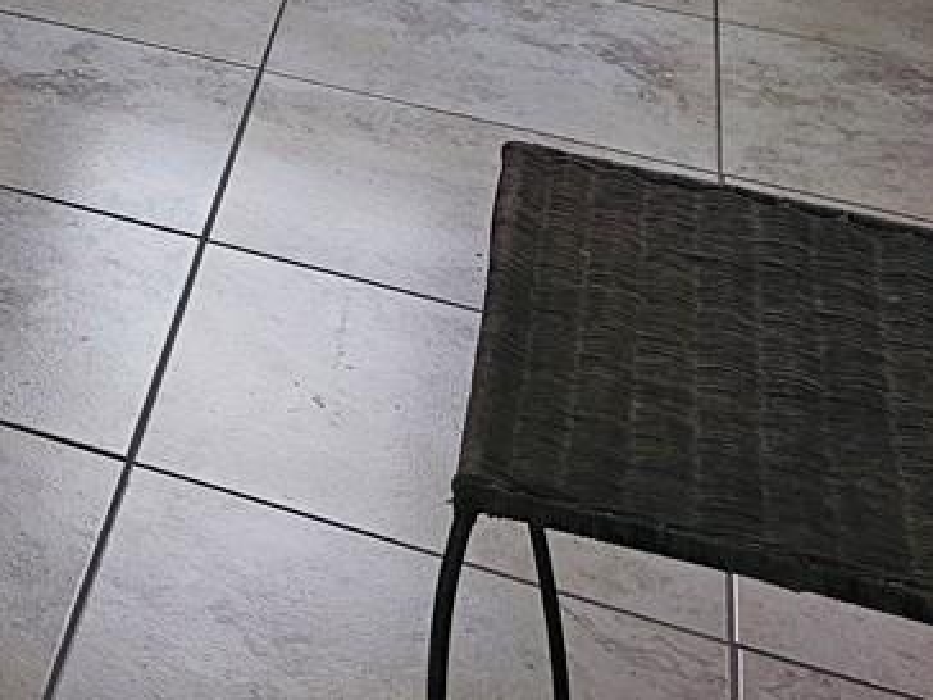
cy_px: -654
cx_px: -964
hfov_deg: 15.4
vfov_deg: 12.9
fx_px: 2722
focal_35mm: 101
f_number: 1.7
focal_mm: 6.3
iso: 80
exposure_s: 1/120
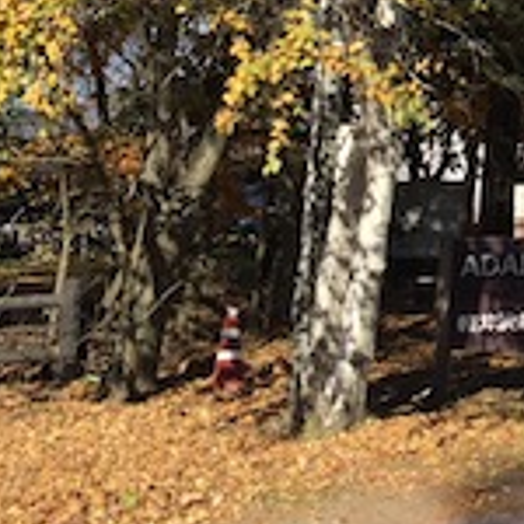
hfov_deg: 17.6
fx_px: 1490
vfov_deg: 18.7
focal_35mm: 87
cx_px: 821
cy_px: -138
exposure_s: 1/1319
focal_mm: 4.15
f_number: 2.2
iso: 32
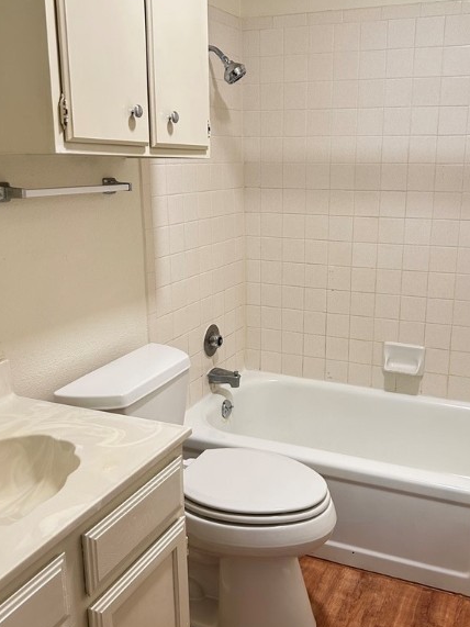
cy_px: 306
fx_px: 634
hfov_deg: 40.5
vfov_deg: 52.6
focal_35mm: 35
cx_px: 287
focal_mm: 5.7
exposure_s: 1/60
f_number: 1.5
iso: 160
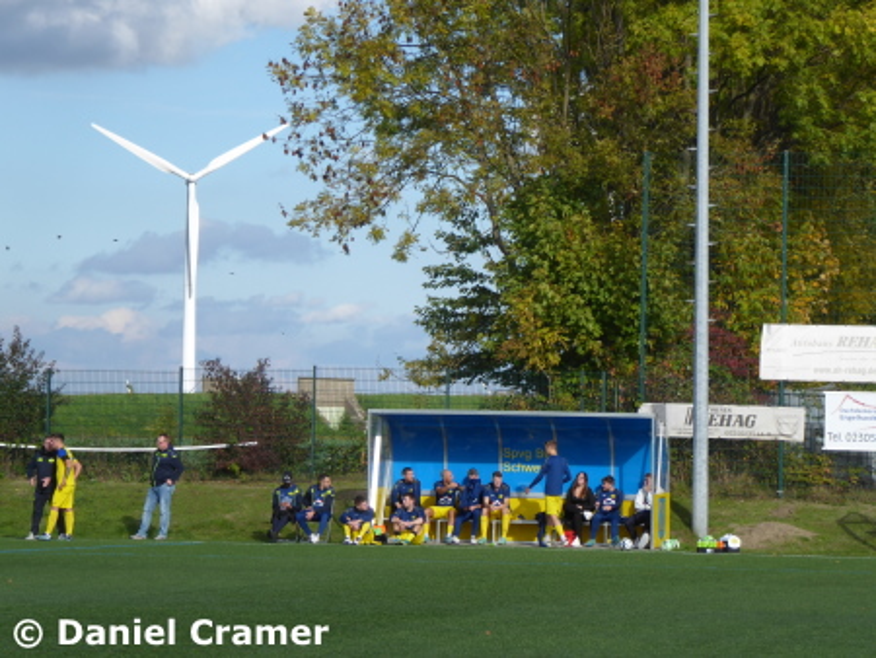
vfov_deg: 9.3
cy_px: 329
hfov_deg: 12.3
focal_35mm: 160
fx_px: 4051
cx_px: 438
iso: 80
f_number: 5.5
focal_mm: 28.7
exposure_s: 1/320
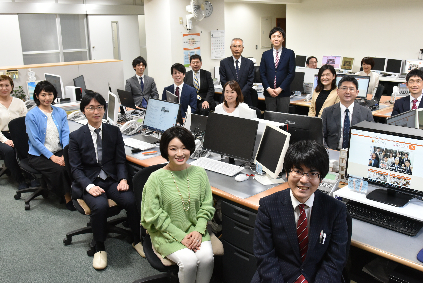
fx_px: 411
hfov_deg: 54.4
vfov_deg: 37.9
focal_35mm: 35
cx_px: 219
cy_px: 129
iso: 2500
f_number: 7.1
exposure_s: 1/80
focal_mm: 31
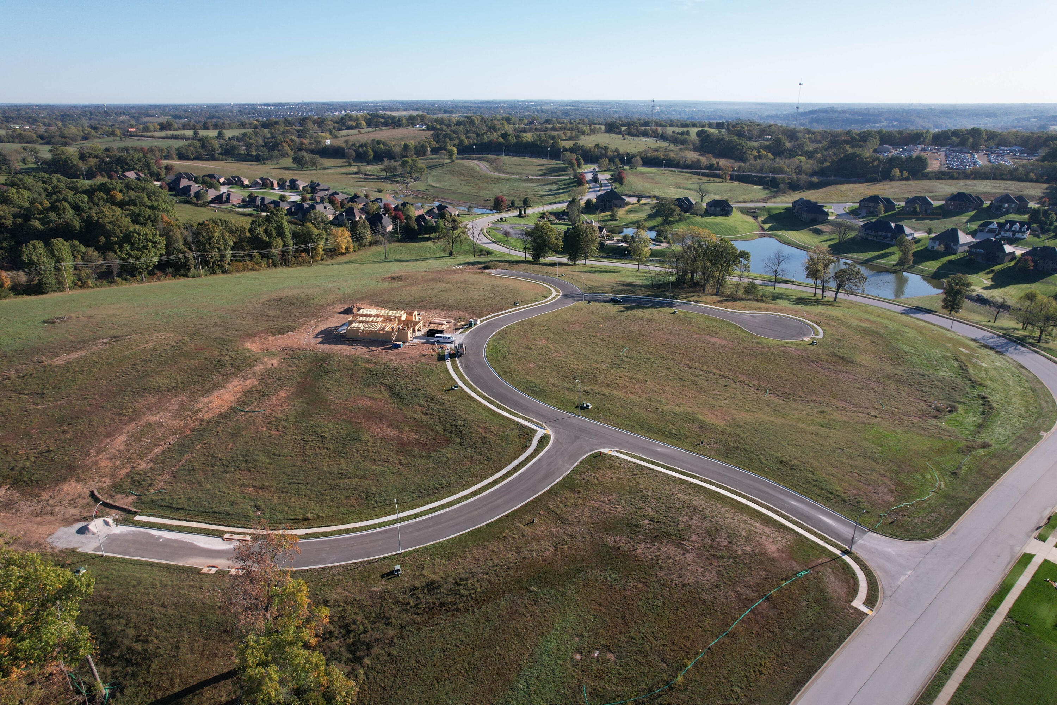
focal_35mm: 22
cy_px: 352
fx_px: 646
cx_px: 528
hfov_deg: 78.6
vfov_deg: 57.2
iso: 140
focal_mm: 8.38
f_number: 2.8
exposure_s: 1/400
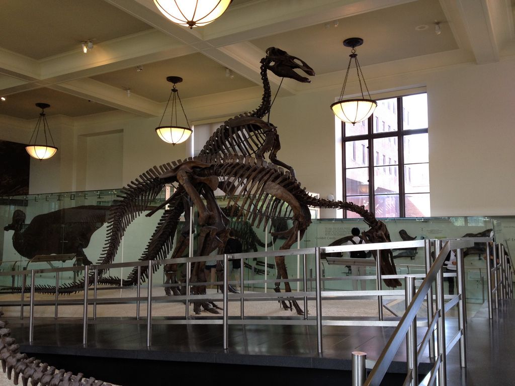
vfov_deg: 40.7
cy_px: 193
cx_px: 258
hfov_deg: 52.6
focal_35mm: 35
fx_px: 521
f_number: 2.4
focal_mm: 4.28
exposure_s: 1/60
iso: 64
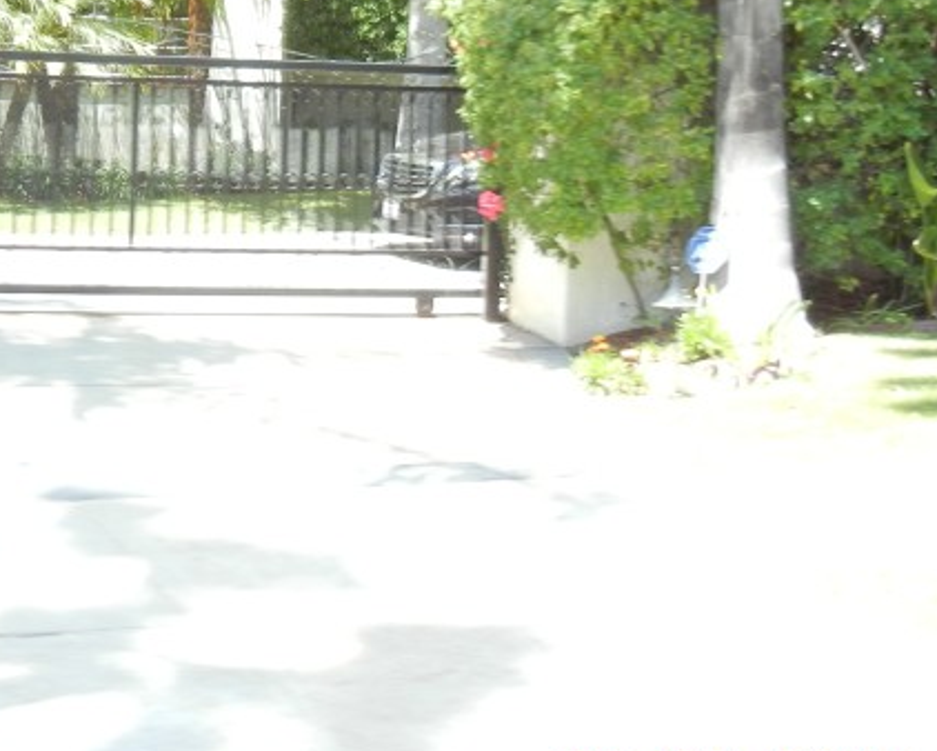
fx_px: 1970
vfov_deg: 21.2
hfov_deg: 26.0
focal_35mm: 71
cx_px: 122
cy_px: 107
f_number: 3.5
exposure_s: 1/150
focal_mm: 5.4
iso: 160
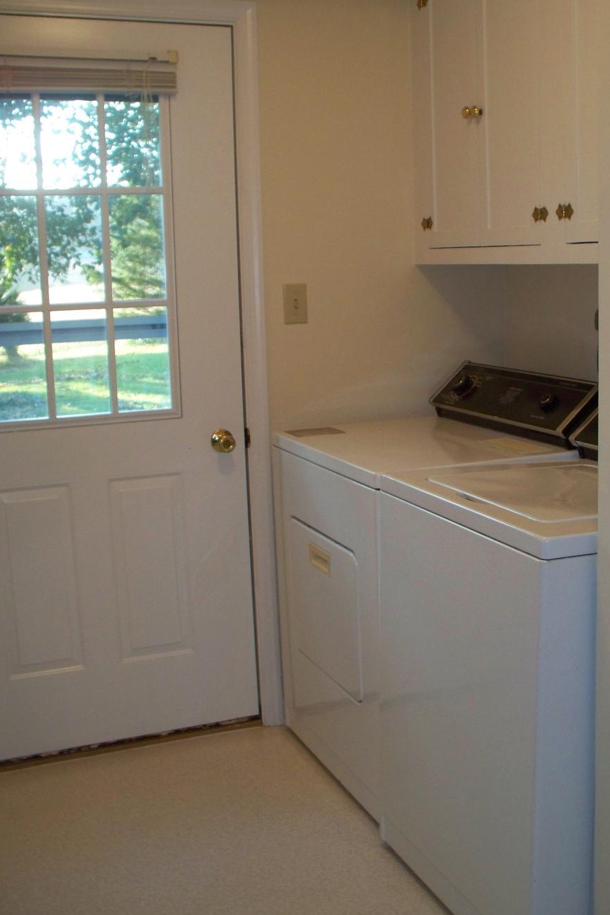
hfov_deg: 30.4
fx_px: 1119
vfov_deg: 44.5
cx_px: 389
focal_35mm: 44
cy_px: 471
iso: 200
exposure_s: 1/60
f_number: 2.8
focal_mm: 7.54
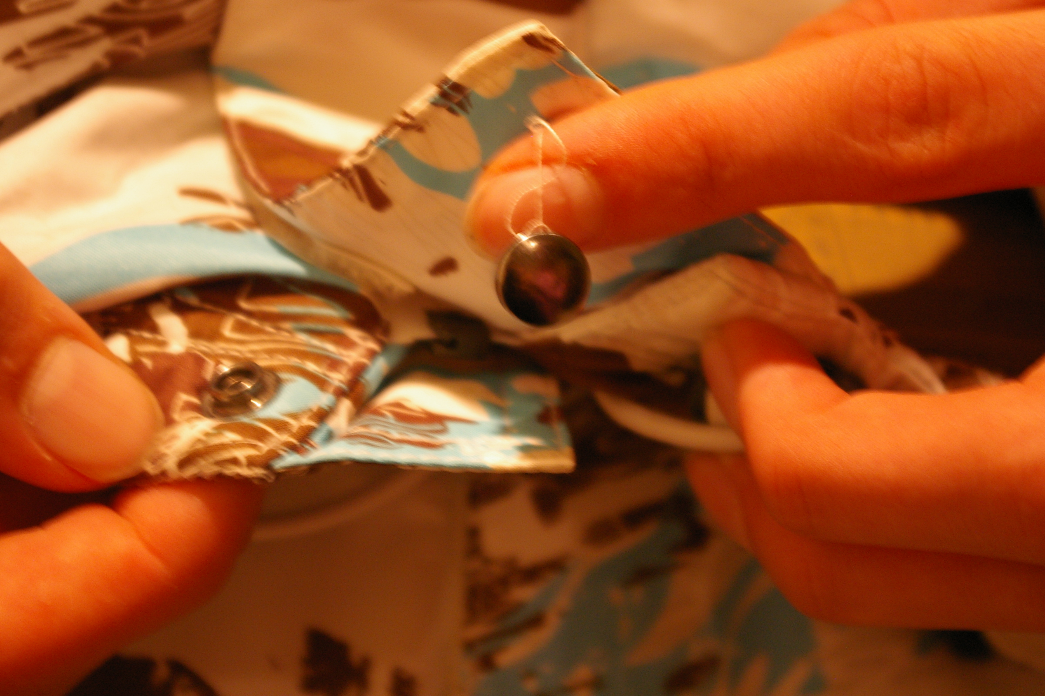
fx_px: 2395
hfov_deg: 24.6
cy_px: 348
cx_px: 522
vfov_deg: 16.6
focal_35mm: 82
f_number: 5.6
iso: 800
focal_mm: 55
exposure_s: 1/8
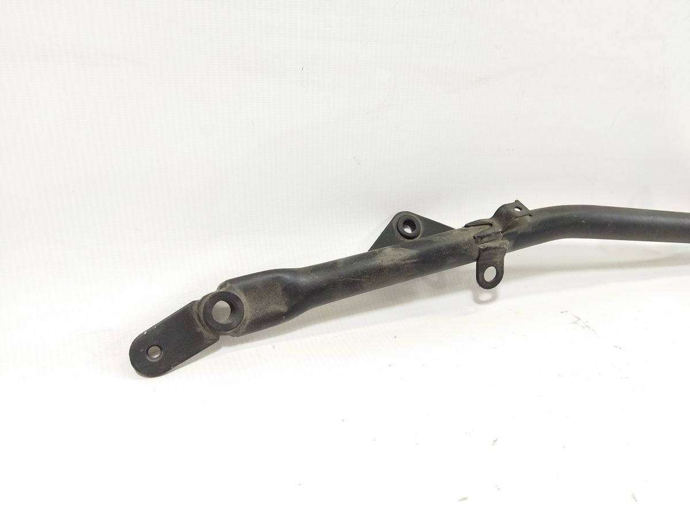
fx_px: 538
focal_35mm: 27
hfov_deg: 65.3
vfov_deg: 51.4
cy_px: 258
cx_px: 345
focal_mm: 4.71
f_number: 1.79
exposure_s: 1/100
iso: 192
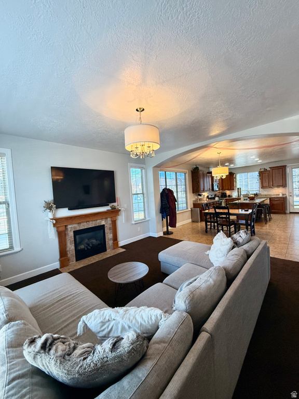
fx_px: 161
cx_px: 150
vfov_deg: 102.1
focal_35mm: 14
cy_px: 200
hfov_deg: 85.7
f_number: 2.2
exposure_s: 1/120
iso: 250
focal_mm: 2.22
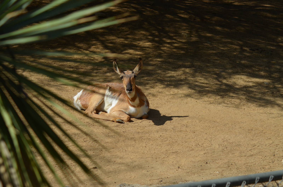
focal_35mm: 112
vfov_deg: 12.1
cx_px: 142
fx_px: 883
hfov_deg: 18.2
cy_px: 94
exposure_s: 1/1000
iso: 200
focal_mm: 75
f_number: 8
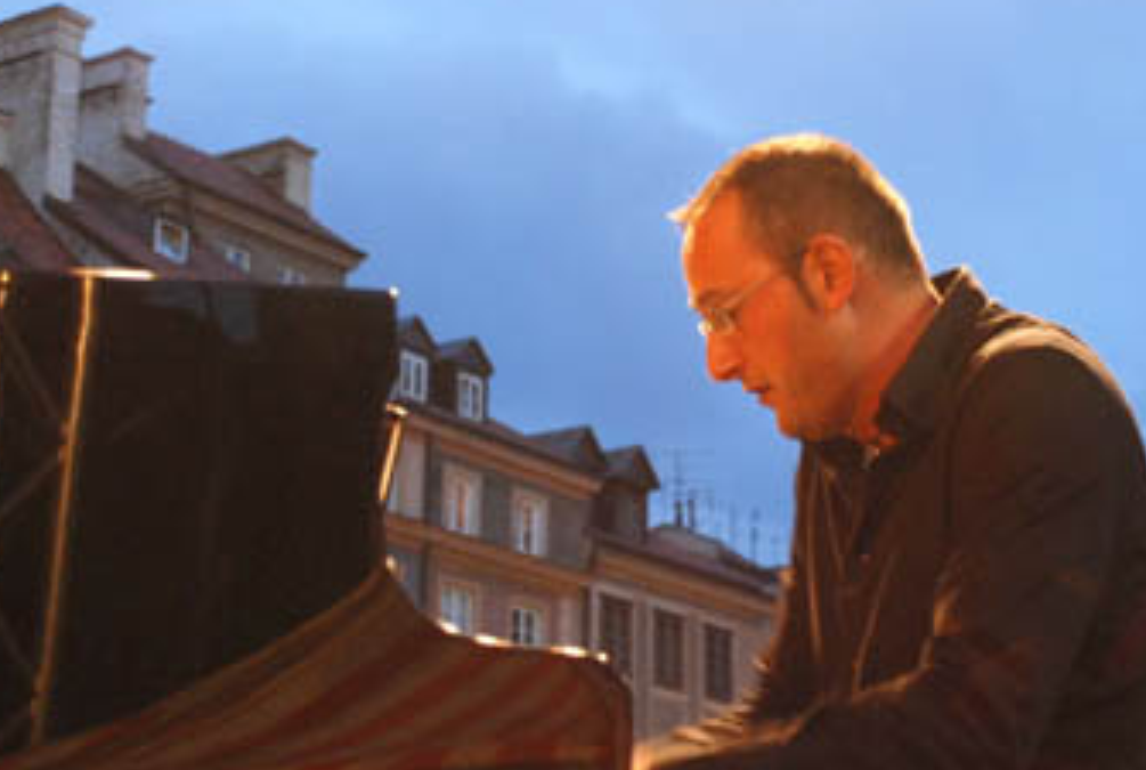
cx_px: 667
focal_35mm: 85
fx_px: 2712
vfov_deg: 16.1
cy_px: 335
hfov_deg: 23.8
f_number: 4.5
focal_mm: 38
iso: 800
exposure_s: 1/13
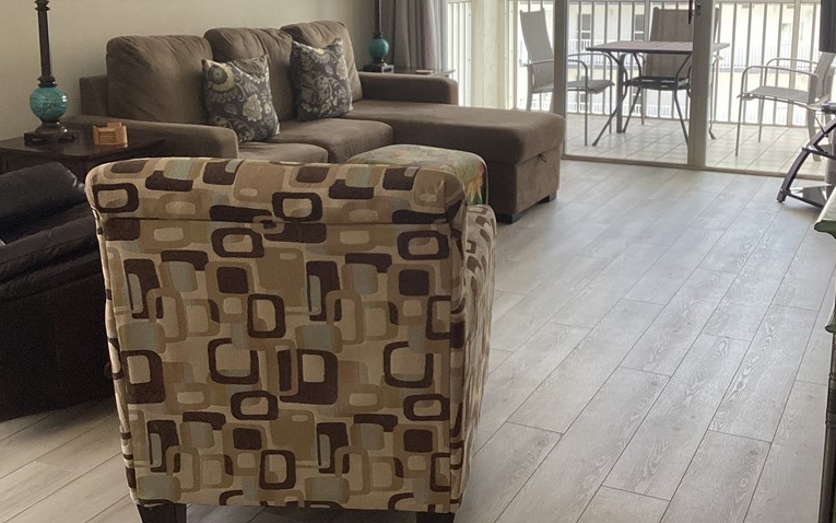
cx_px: 459
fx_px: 1002
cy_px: 174
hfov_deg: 45.2
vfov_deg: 29.0
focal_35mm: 44
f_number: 2.4
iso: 64
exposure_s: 1/120
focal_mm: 3.3
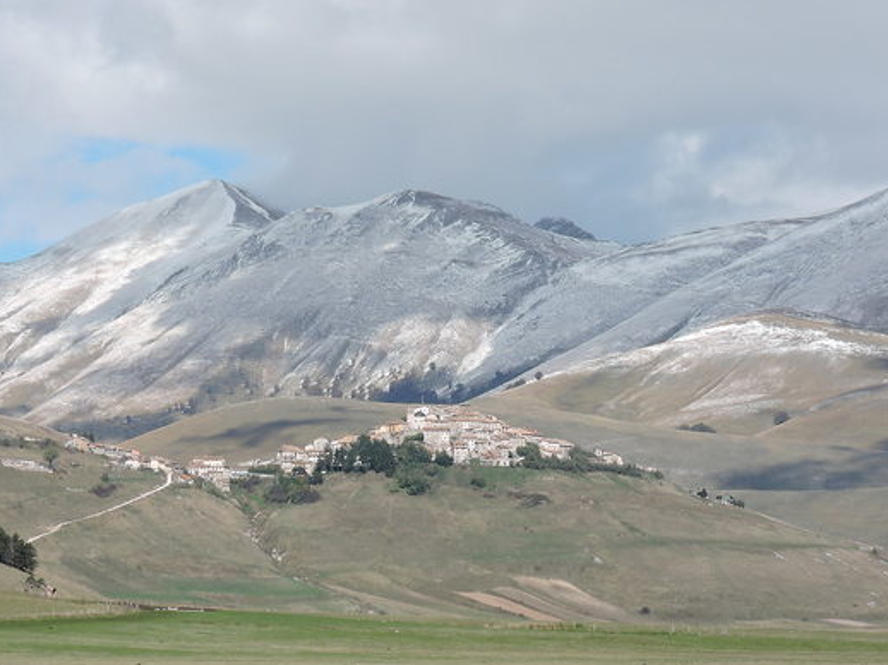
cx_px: 394
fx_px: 4308
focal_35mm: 168
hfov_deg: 11.8
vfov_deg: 8.8
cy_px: 291
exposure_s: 1/1000
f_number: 4.4
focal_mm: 25.9
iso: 100
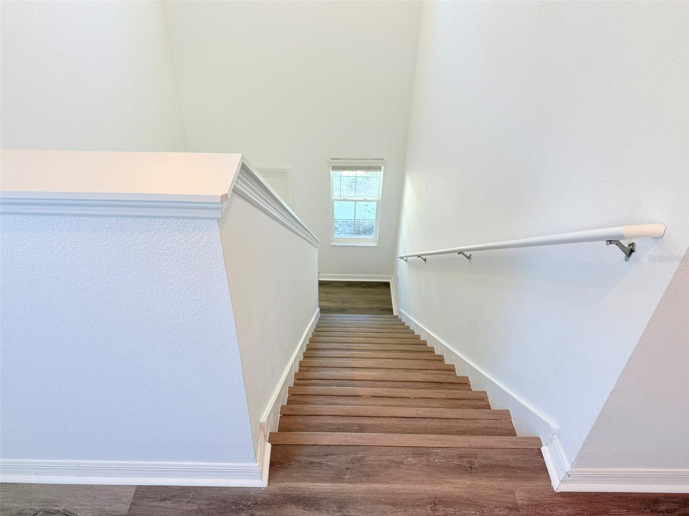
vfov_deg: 56.8
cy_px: 258
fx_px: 478
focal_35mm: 24
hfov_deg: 71.6
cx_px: 344
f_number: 1.78
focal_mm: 6.76
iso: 100
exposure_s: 1/120
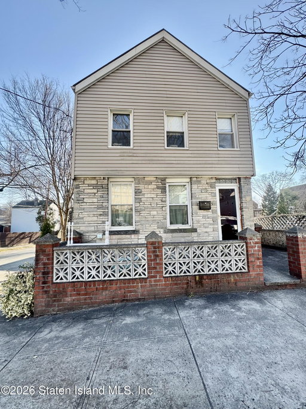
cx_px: 153
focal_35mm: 14
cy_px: 204
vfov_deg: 102.1
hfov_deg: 85.7
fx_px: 165
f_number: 2.2
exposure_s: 1/248
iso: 40
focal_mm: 2.22
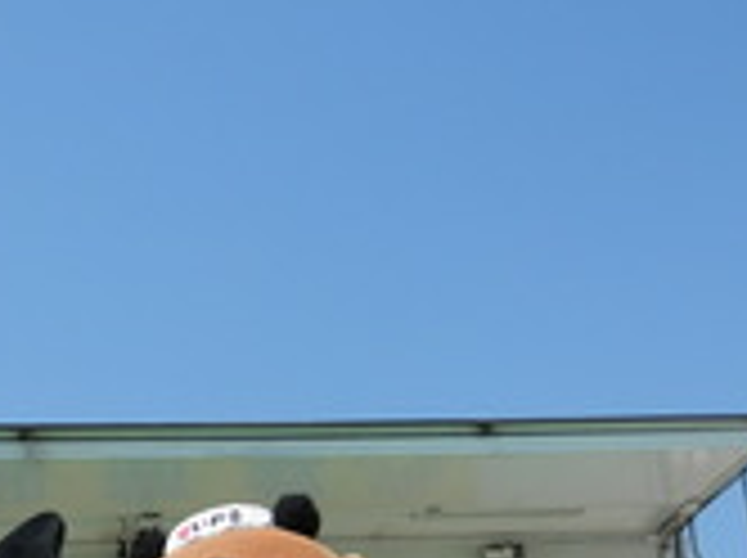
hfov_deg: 25.3
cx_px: 162
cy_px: 416
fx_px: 1638
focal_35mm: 76
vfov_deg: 19.2
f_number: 9.4
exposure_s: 1/160
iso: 80
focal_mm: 5.5
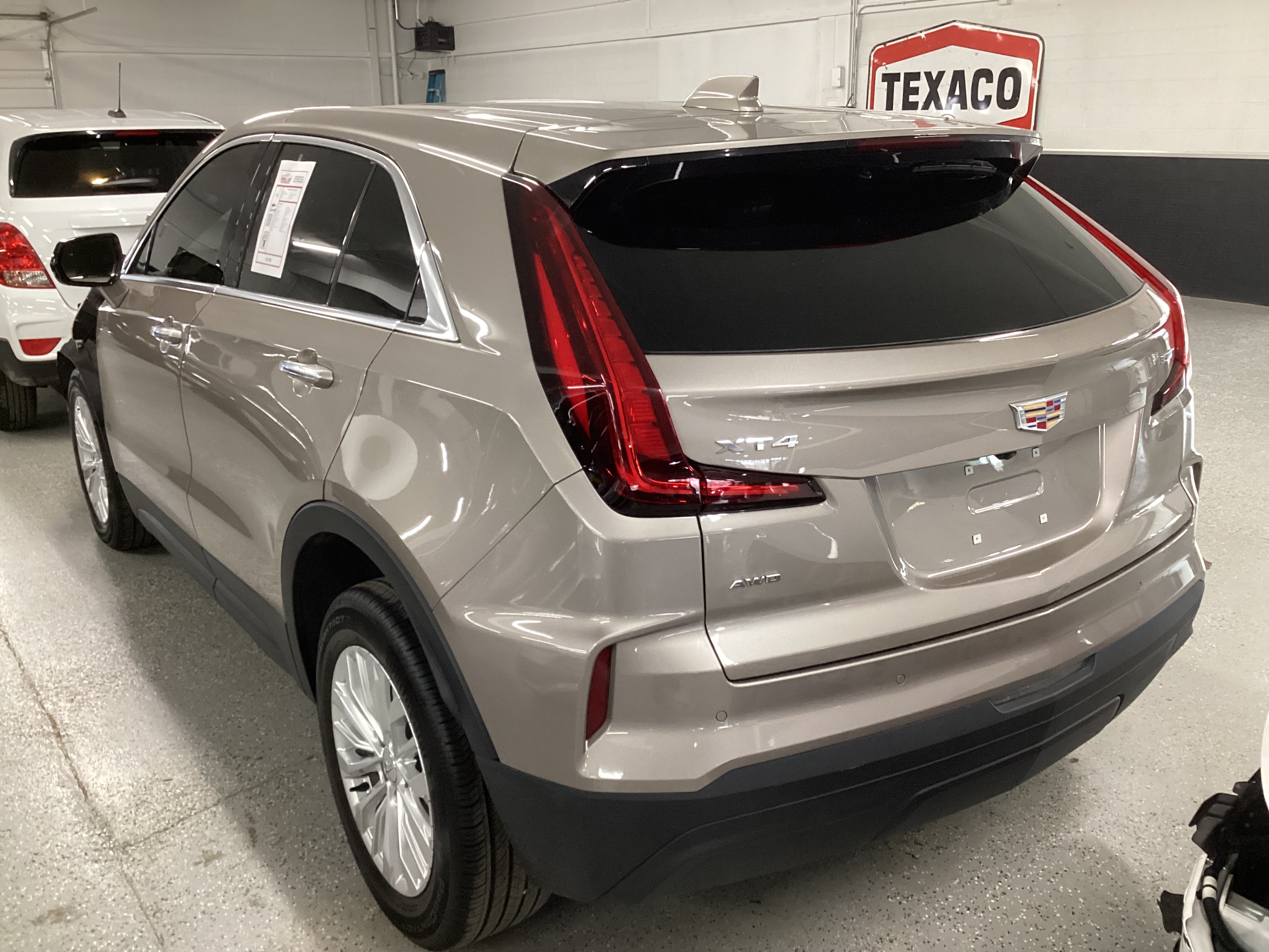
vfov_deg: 45.4
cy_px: 476
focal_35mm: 31
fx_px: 1136
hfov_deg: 58.4
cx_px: 634
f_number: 2.4
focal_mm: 3.3
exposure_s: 1/50
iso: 250
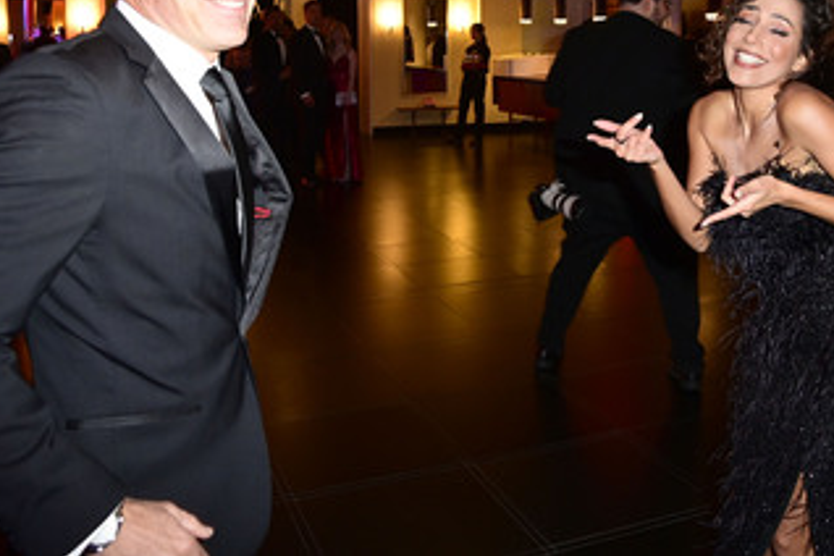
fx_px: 788
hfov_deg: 55.8
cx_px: 445
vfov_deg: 38.2
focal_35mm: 34
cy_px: 165
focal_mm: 24
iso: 2000
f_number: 5
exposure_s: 1/80
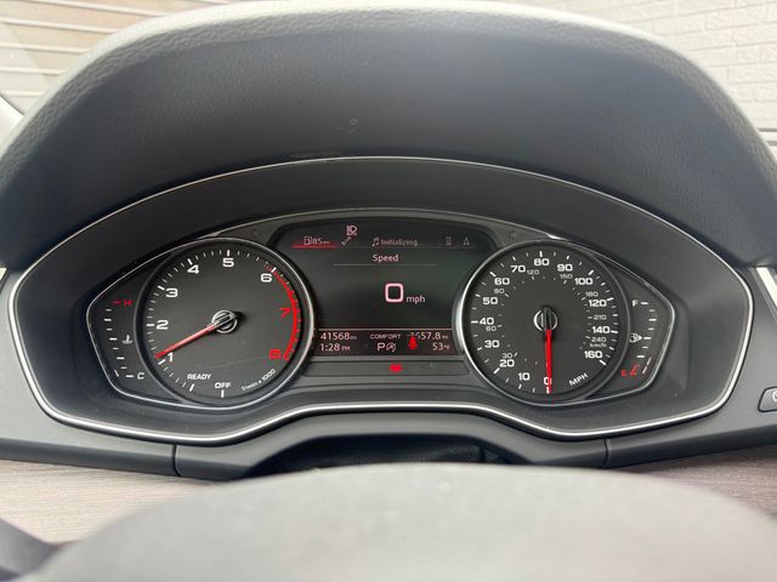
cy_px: 291
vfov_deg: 56.8
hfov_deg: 71.6
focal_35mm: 24
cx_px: 388
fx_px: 539
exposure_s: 1/107
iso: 200
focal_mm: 6.76
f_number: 1.78
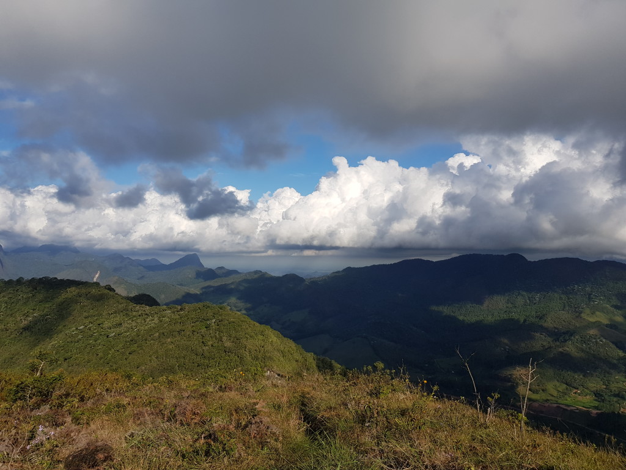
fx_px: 470
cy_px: 235
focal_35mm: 26
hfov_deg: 67.3
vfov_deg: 53.1
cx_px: 313
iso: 40
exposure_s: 1/4016
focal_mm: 4.2
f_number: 1.7
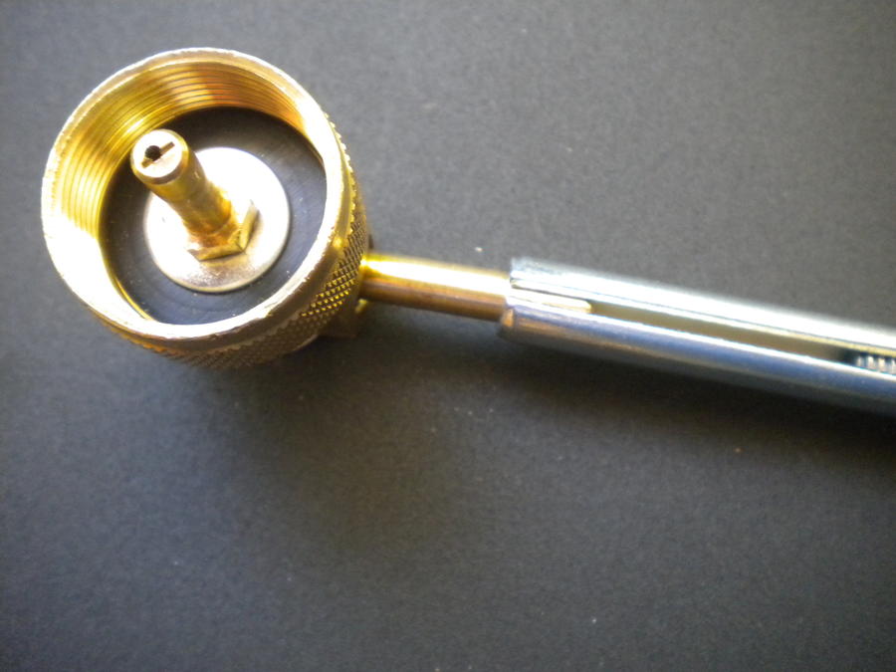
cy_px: 336
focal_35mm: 35
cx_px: 448
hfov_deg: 52.6
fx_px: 906
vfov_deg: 40.7
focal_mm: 6.3
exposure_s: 1/78
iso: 509
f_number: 3.1
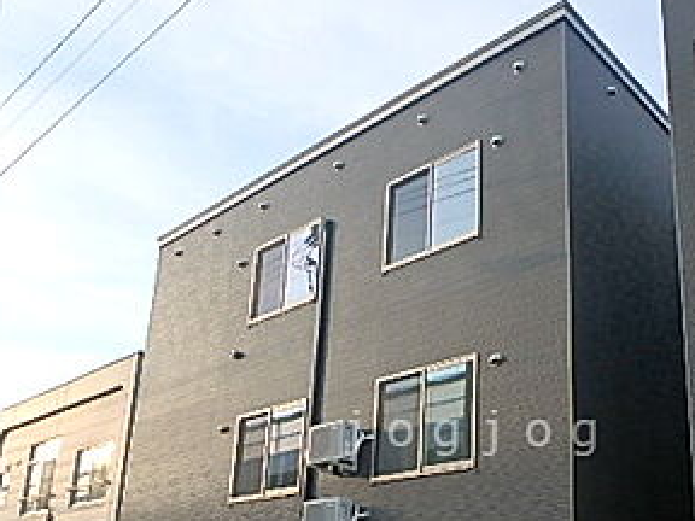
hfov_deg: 49.1
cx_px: 475
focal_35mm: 37
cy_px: 433
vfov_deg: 37.0
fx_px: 743
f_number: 3.5
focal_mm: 3.7
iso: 125
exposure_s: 1/400
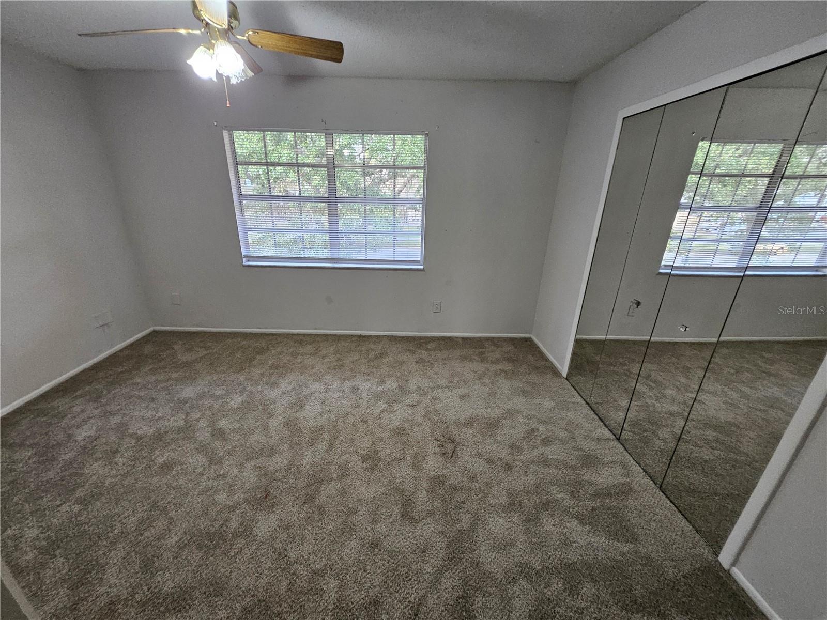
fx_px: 311
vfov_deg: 89.9
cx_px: 414
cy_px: 310
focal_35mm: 13
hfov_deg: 106.2
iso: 320
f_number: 2.2
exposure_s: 1/60
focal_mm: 1.74
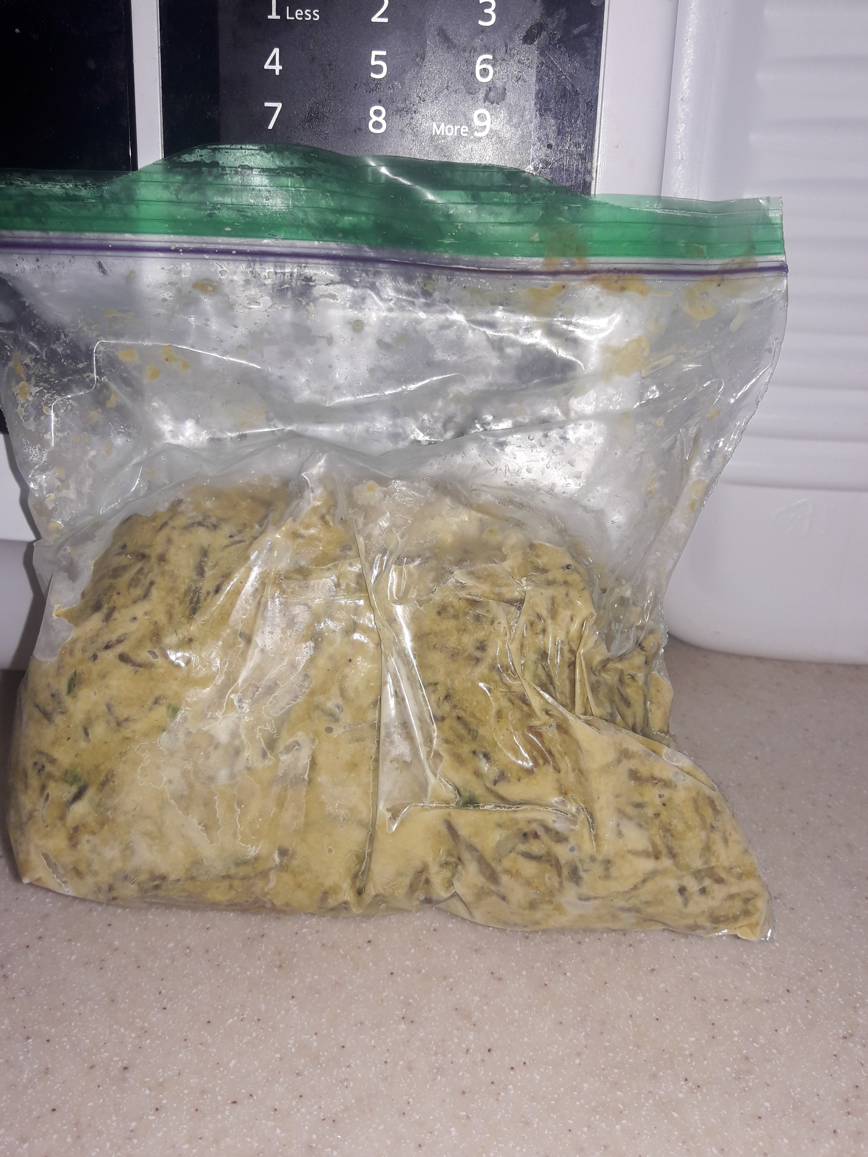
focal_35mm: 32
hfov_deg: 44.2
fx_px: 1070
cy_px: 529
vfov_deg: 56.7
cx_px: 434
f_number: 1.9
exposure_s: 1/190
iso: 40
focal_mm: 3.7
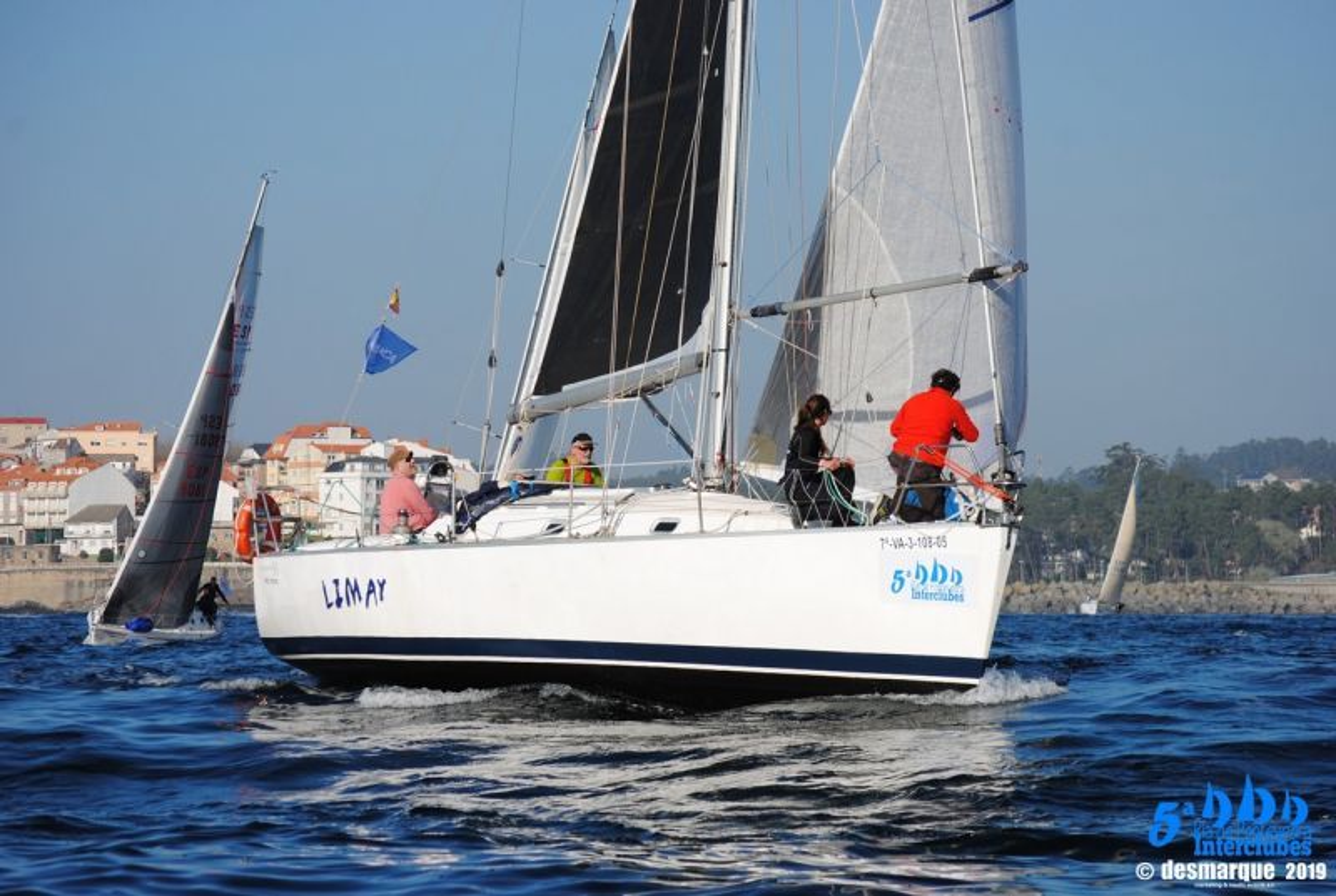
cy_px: 448
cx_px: 668
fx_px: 5578
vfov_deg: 9.2
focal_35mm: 150
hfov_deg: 13.7
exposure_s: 1/800
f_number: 7.1
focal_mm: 100
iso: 100
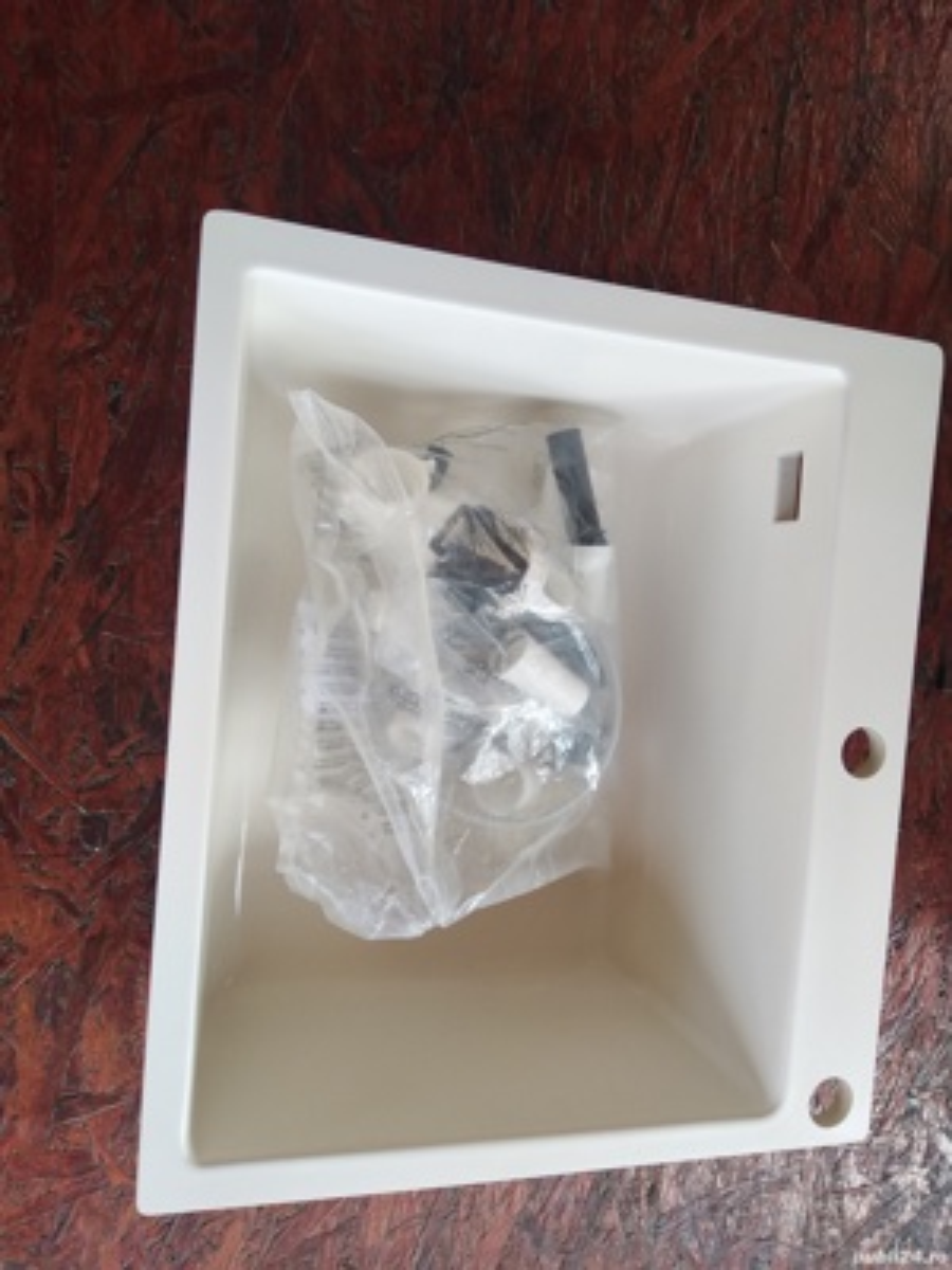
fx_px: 953
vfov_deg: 67.3
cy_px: 635
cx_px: 476
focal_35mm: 26
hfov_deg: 53.1
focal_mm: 3.59
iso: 100
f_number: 1.8
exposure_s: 1/212
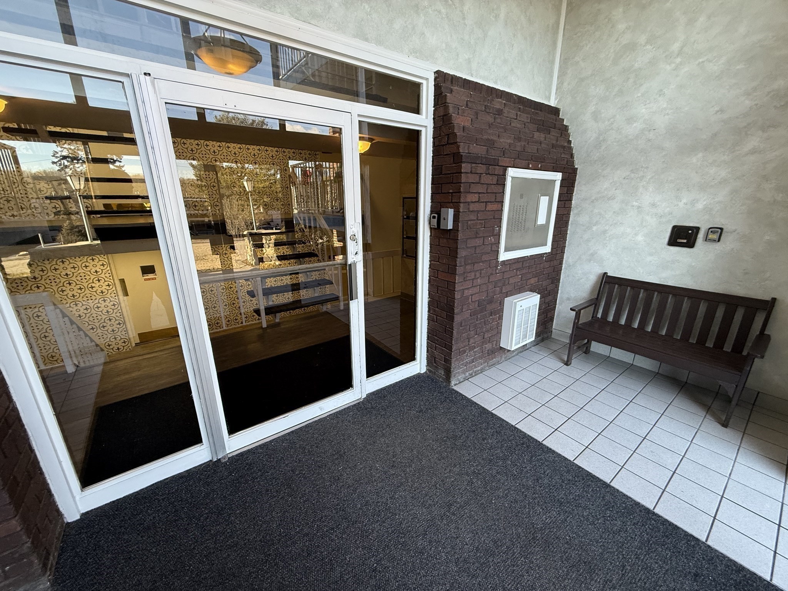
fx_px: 319
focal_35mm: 14
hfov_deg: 102.1
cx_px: 394
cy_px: 296
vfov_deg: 85.7
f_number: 2.2
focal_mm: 2.22
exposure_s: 1/120
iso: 250
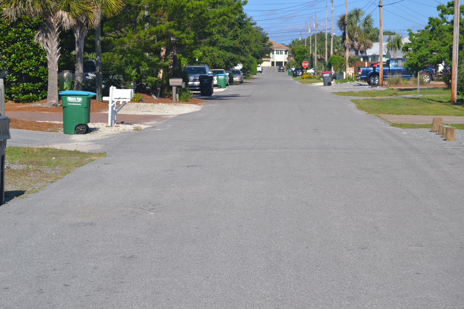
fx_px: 1063
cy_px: 154
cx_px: 232
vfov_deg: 16.6
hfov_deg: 24.6
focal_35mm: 82
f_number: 8
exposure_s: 1/250
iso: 100
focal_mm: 55
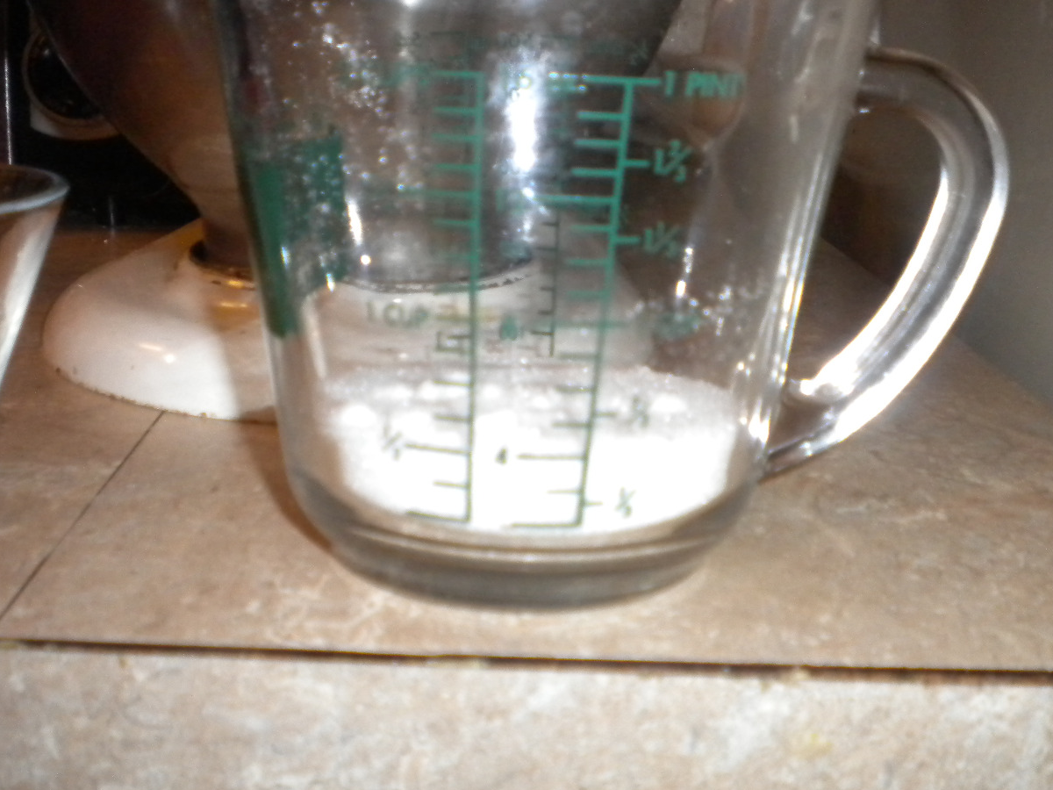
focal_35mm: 42
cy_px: 425
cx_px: 519
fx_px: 1278
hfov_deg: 44.8
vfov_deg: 34.3
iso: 400
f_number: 3.1
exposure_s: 1/30
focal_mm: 6.3
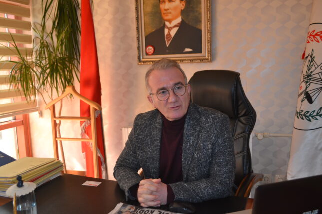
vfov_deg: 40.0
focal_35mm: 33
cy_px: 107
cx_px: 161
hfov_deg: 57.2
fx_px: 295
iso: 800
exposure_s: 1/60
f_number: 3.8
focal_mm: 22
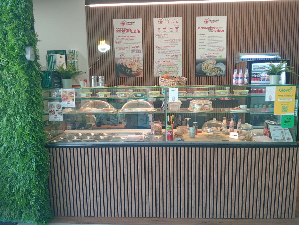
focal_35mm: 28
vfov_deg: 49.8
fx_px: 242
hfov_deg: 63.4
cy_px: 112
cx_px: 150
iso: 277
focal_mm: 3.98
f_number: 1.8
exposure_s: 1/33.3
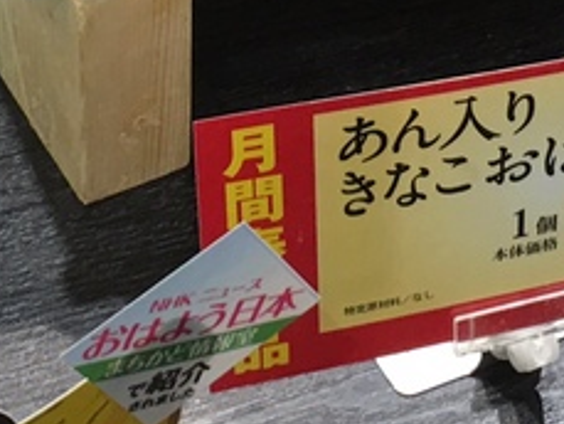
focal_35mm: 144
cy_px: -190
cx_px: 417
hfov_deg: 13.7
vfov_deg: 10.0
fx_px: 2347
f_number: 2.2
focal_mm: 4.15
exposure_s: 1/30
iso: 25
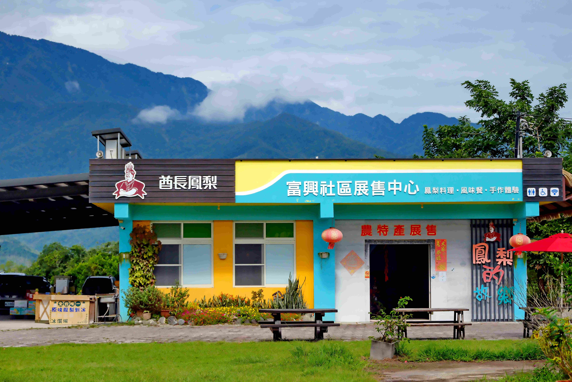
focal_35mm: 75
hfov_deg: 27.0
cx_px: 286
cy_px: 191
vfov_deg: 18.2
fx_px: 1192
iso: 500
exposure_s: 1/8500
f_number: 2.8
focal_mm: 50
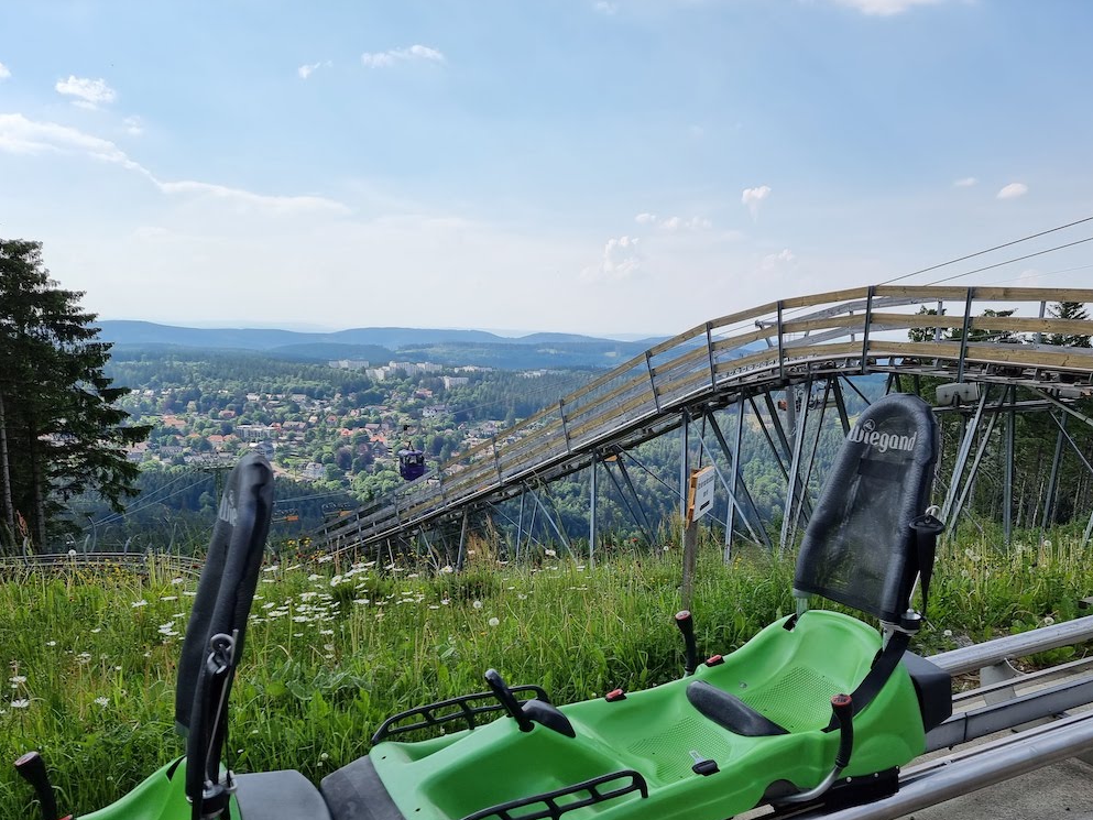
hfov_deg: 61.6
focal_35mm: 29
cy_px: 493
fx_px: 916
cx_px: 571
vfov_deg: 47.9
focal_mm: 6.7
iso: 50
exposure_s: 1/894
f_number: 1.8
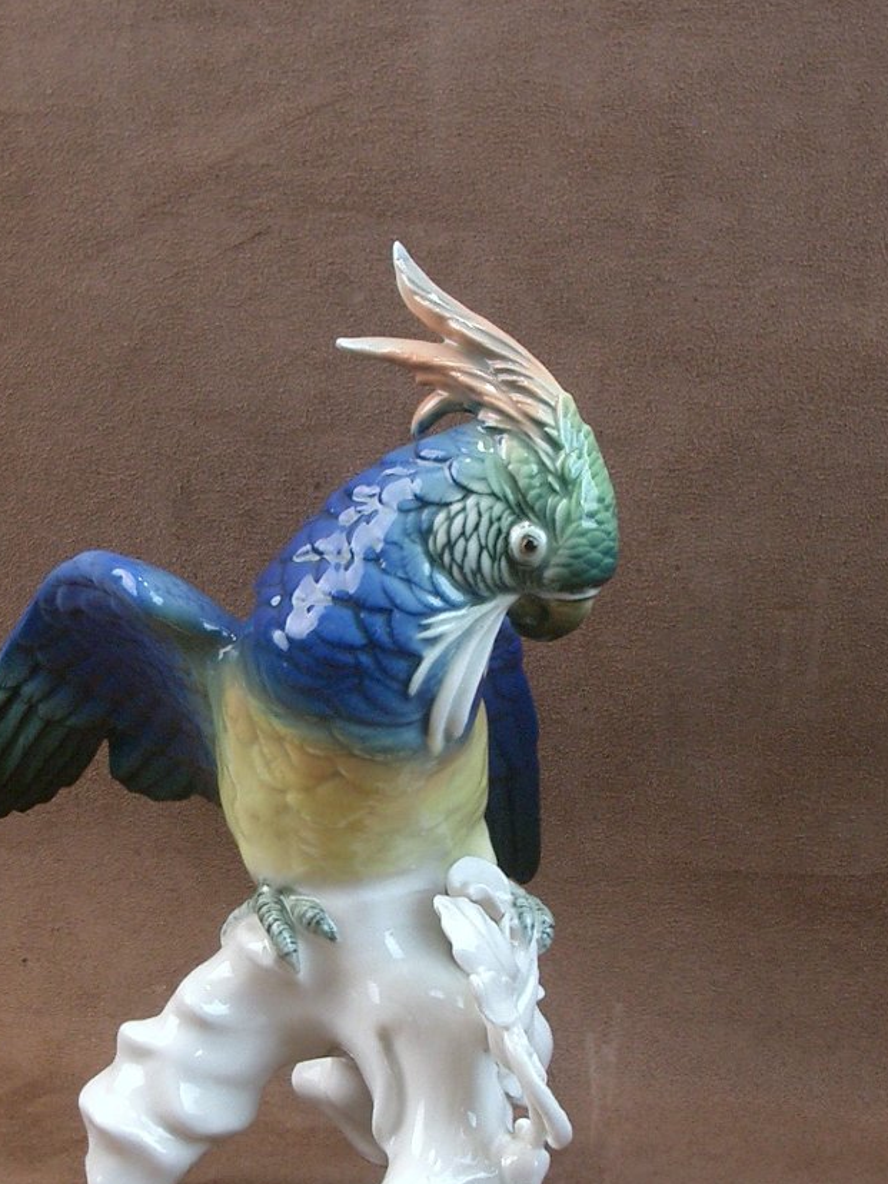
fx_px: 2428
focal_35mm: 71
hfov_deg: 20.7
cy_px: 732
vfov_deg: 27.3
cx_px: 329
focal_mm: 8.2
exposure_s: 1/60
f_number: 3.1
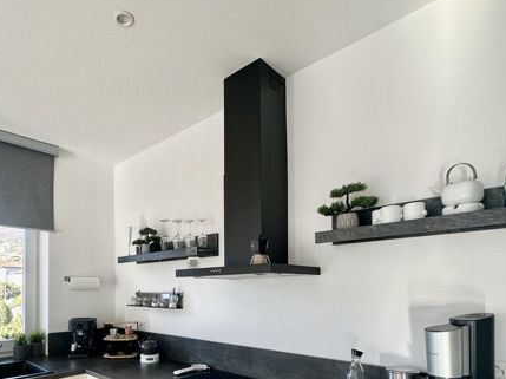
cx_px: 182
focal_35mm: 23
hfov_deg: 72.4
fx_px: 336
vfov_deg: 55.9
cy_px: 285
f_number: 2.2
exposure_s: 1/99
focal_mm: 2.22
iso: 64
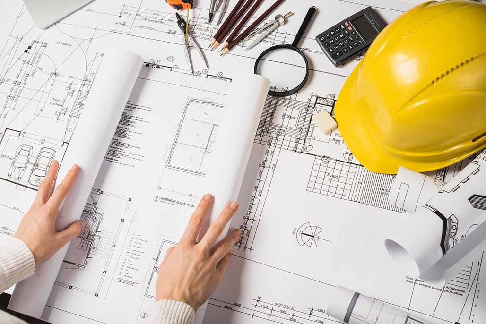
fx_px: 675
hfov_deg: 39.6
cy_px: 162
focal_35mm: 50
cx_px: 243
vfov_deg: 27.0
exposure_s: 1/160
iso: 100
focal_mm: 50
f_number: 10
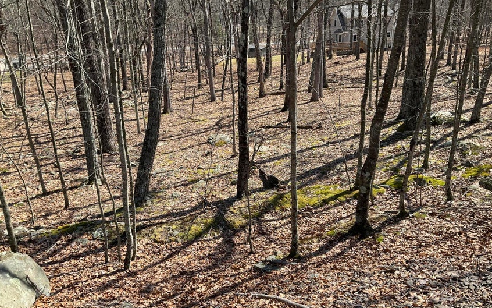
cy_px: 167
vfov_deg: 40.6
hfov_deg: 61.2
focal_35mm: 31
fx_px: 416
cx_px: 245
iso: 25
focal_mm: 3
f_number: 1.8
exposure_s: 1/781
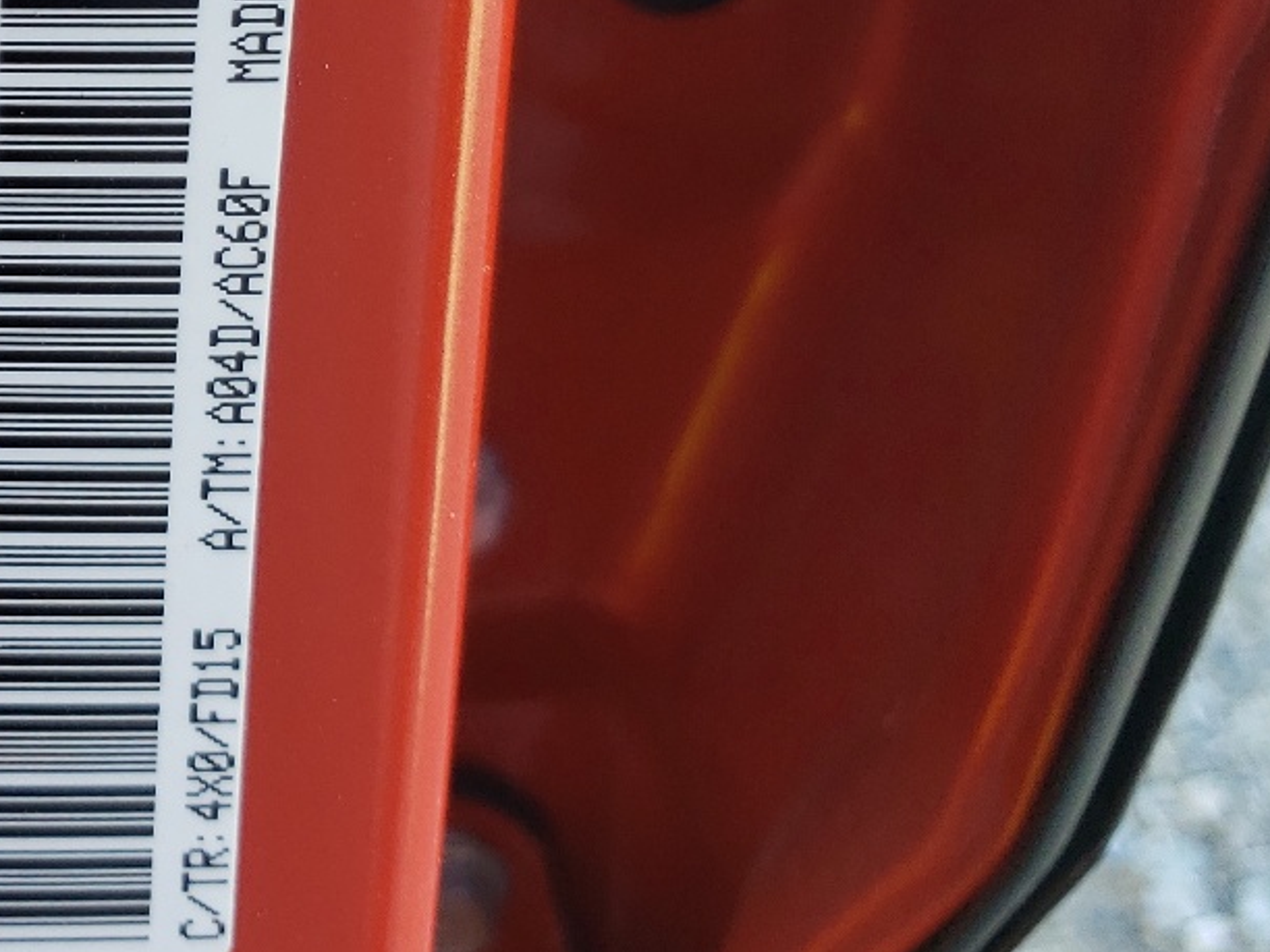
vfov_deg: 21.1
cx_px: -295
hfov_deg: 25.4
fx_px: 2495
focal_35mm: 68
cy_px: 62
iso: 50
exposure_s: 1/133
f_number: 1.5
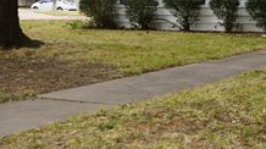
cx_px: 303
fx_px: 627
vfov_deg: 13.4
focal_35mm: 89
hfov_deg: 22.4
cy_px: 4
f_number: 7.1
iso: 100
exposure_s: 1/80
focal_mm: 37
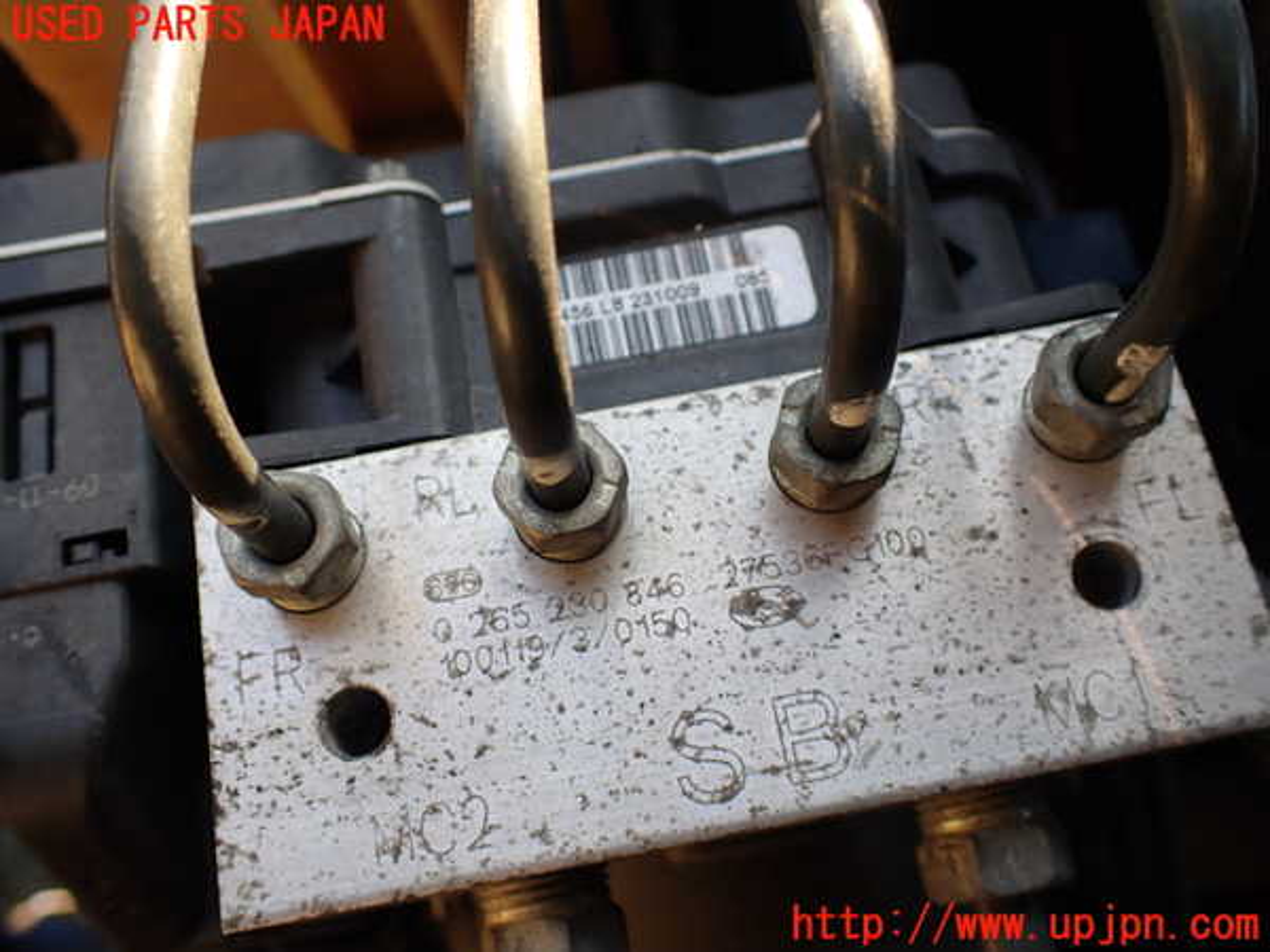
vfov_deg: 46.8
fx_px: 1101
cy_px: 476
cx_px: 635
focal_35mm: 30
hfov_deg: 60.0
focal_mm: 5.4
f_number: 2.3
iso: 100
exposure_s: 1/125
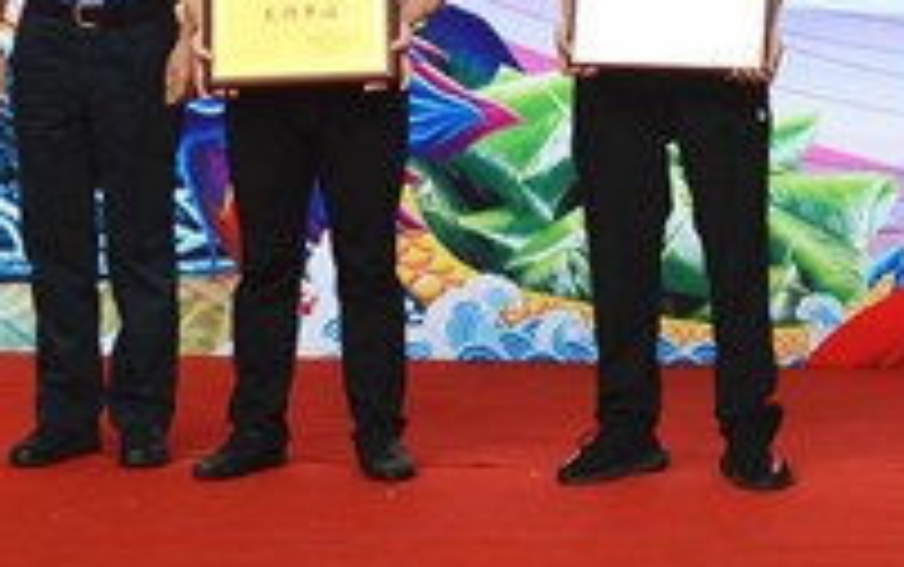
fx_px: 2022
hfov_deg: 22.7
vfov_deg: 15.1
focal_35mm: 82
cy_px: -207
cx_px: 1156
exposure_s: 1/80
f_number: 4.5
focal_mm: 18
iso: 100
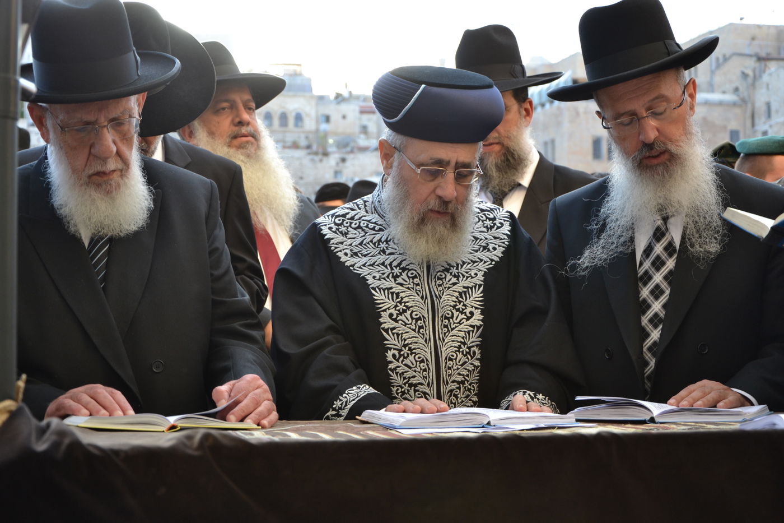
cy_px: 262
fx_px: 1372
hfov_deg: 31.9
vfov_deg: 21.6
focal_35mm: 63
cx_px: 392
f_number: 5.6
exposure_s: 1/125
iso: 250
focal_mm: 42
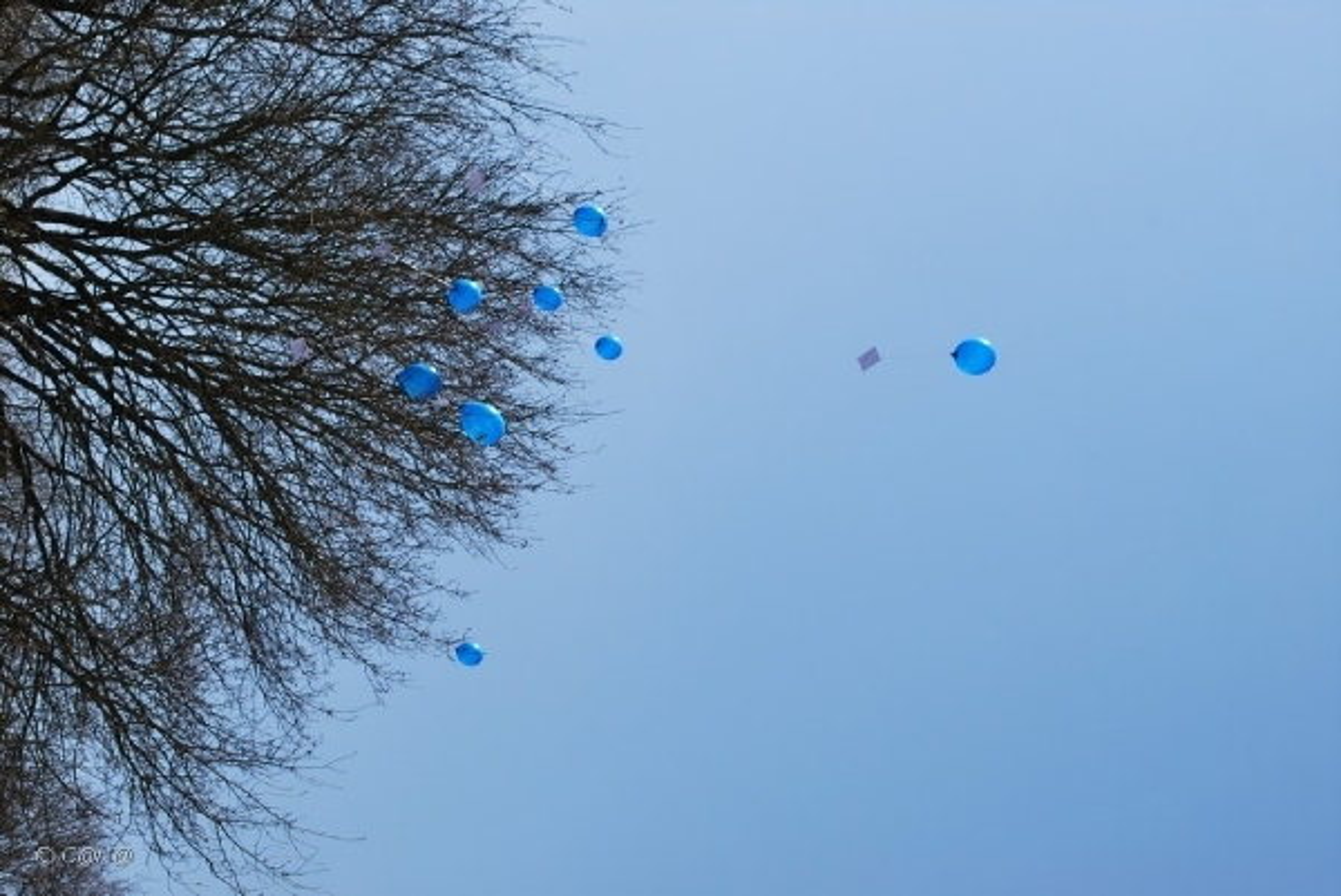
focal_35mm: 57
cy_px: 448
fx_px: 2125
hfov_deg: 35.0
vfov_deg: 23.8
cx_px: 670
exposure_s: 1/320
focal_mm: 38
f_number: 9
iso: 100
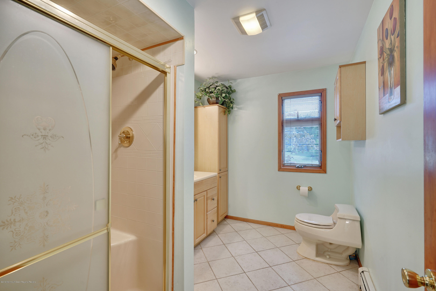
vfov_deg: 73.7
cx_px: 218
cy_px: 146
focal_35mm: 16
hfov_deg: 96.7
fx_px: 194
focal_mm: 16
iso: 200
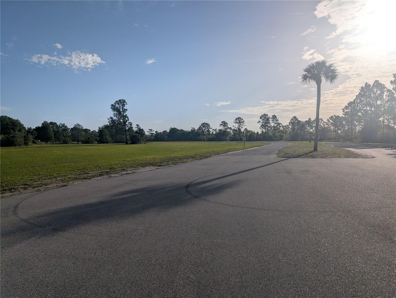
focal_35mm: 24
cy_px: 149
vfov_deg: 56.9
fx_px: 275
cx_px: 198
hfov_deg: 71.5
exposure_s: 1/9901
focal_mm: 6.9
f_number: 1.68
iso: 29
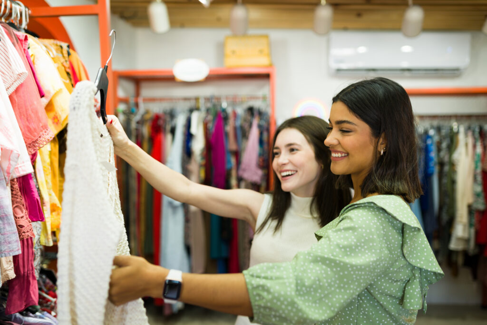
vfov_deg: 37.9
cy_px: 162
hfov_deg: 54.4
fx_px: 474
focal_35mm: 35
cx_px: 244
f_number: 1.8
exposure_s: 1/160
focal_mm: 35
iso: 250
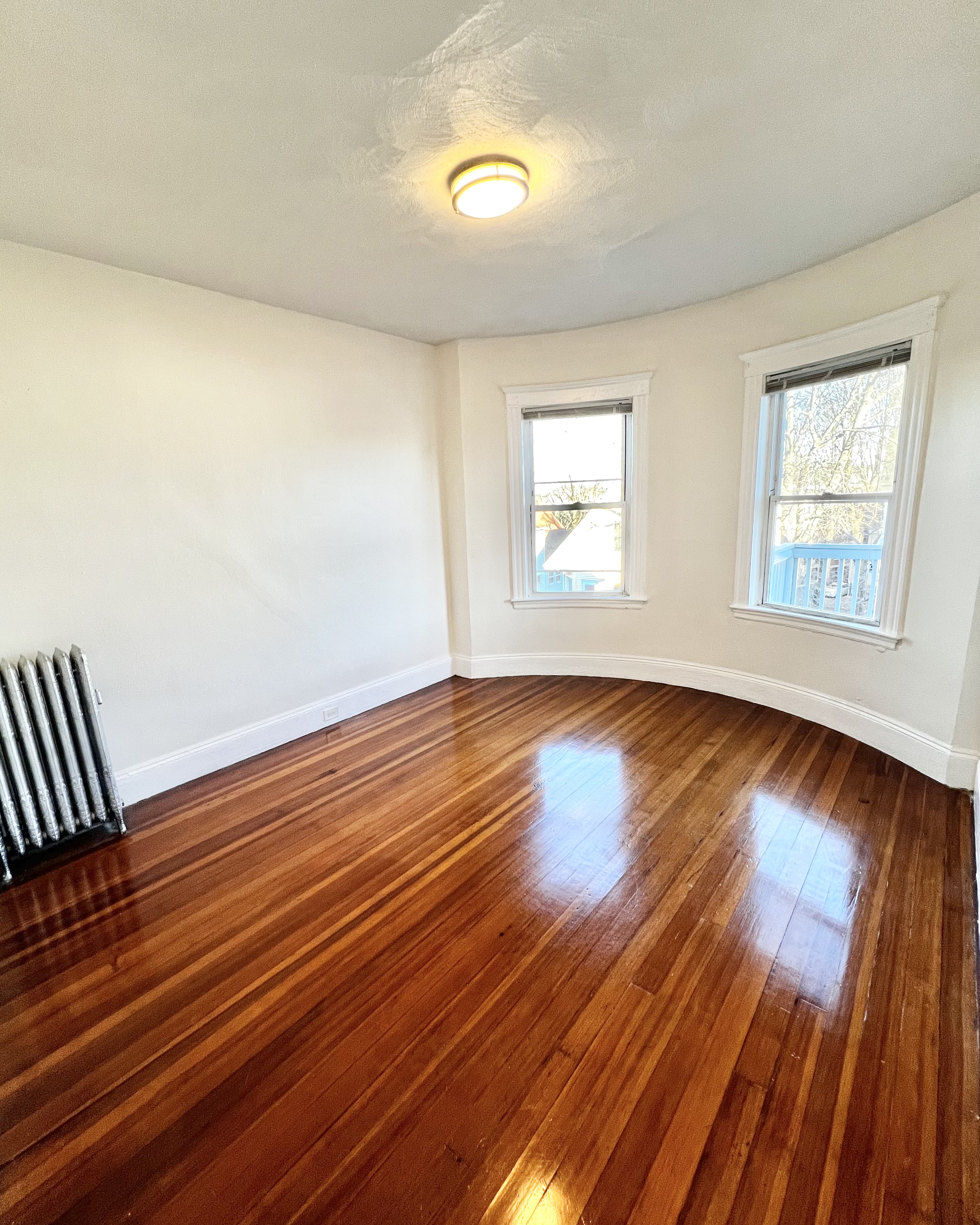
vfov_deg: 100.7
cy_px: 622
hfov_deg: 88.0
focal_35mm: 14
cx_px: 474
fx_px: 507
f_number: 1.8
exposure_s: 1/120
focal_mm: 1.57
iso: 160
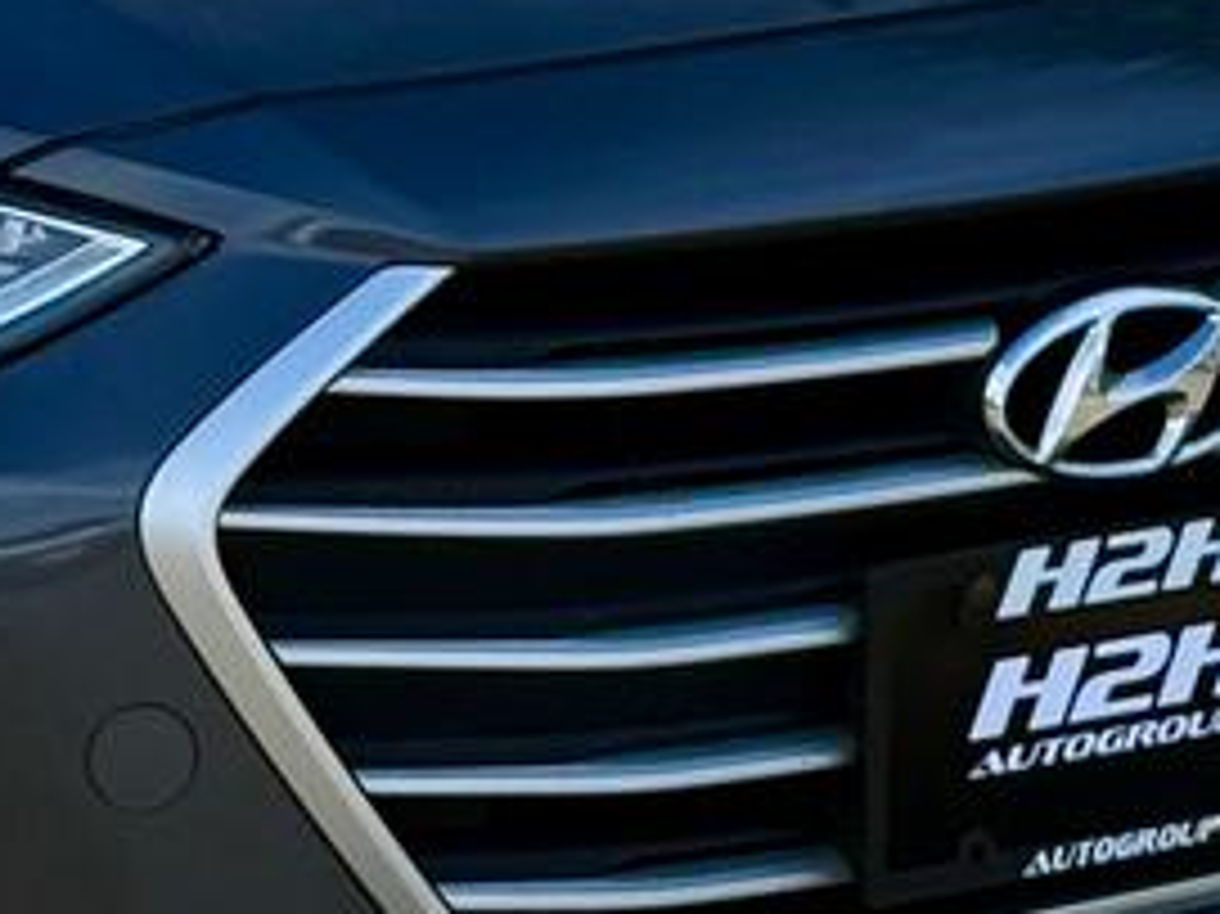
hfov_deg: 8.5
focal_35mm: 227
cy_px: -203
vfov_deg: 6.5
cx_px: -747
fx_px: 7997
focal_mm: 6.76
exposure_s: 1/2494
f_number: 1.78
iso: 80
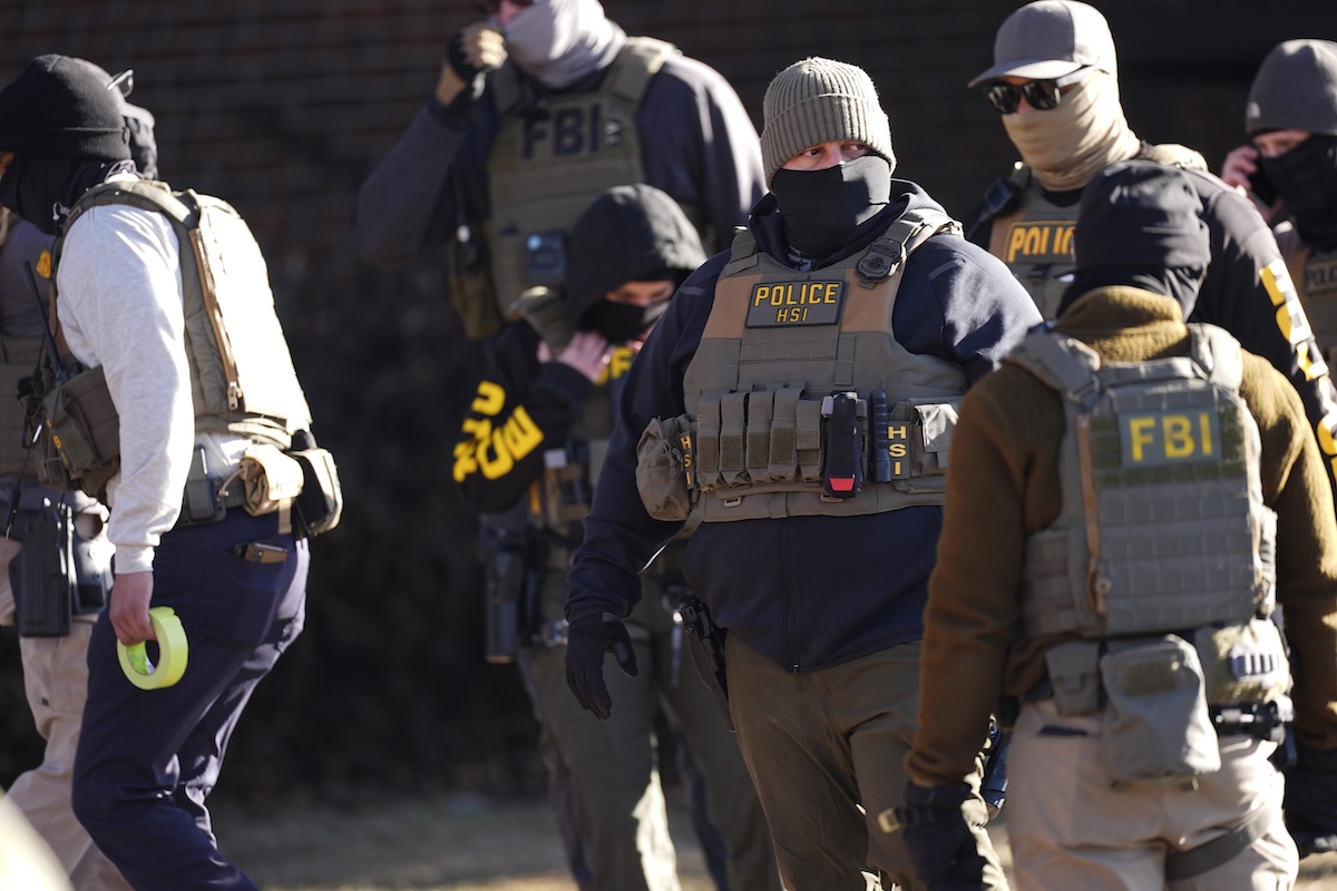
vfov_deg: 2.3
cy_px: 446
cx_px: 668
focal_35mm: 600
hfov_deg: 3.4
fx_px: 22282
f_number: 4
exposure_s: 1/320
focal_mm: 600
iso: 200
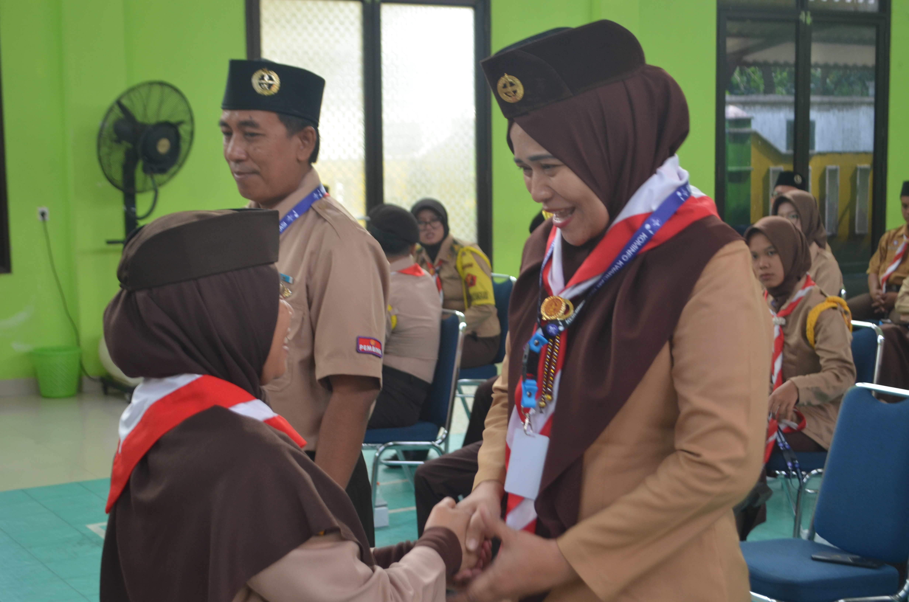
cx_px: 454
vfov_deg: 23.7
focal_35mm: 57
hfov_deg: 35.1
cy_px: 301
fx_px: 1436
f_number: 5
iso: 500
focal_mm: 38
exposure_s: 1/60
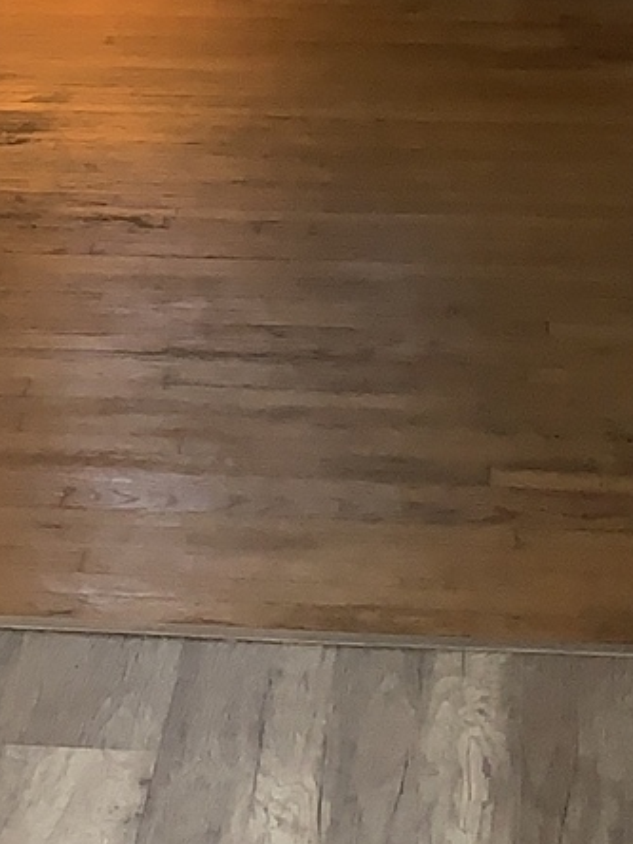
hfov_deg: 11.0
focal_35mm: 135
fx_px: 3292
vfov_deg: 14.0
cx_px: 234
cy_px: -285
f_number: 1.8
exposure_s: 1/60
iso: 100
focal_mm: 4.25
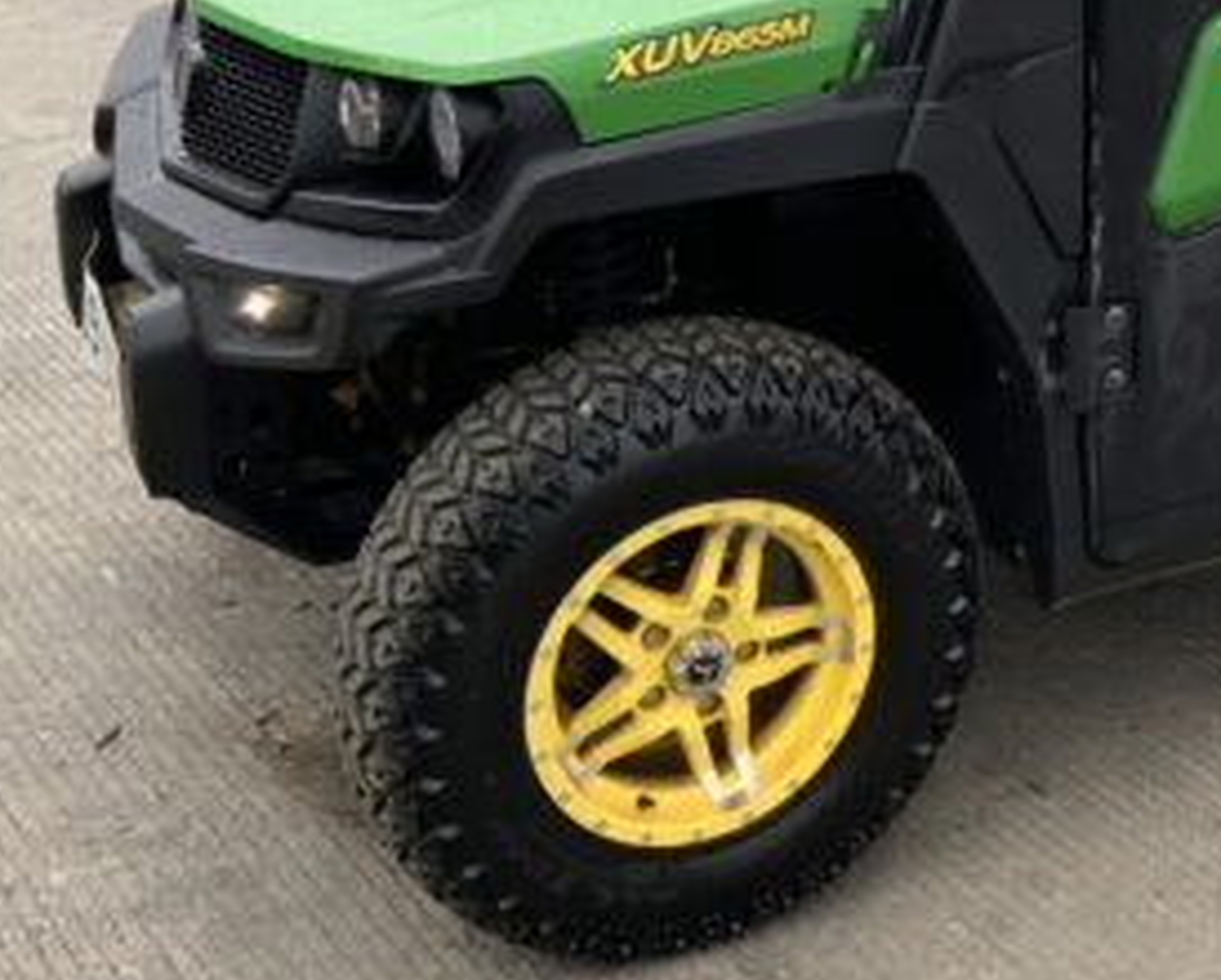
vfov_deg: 22.4
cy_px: 22
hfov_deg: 27.1
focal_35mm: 66
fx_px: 2388
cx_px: 1212
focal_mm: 3
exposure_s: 1/122
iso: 64
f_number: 1.8
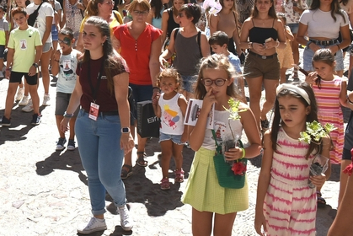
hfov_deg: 31.4
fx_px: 569
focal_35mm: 58
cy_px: 51
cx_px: -14
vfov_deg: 23.1
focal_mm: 18
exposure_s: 1/400
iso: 200
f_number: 10
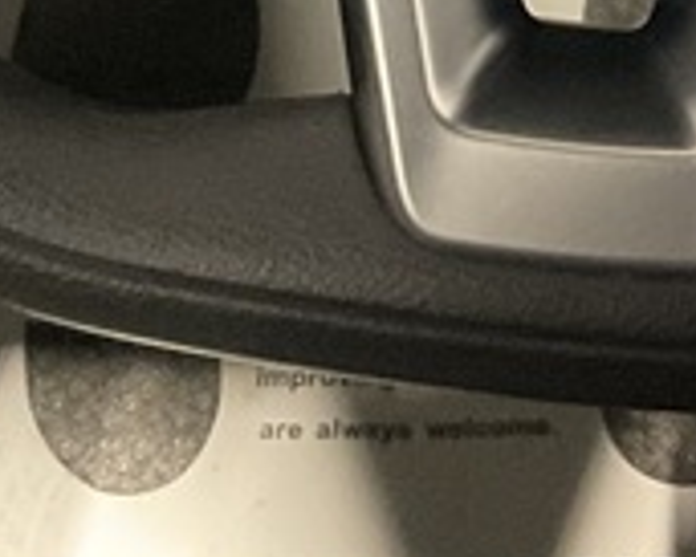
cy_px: -862
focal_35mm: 159
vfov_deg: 8.7
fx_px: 3277
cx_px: 501
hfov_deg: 12.1
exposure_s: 1/30
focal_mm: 3
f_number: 1.8
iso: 320
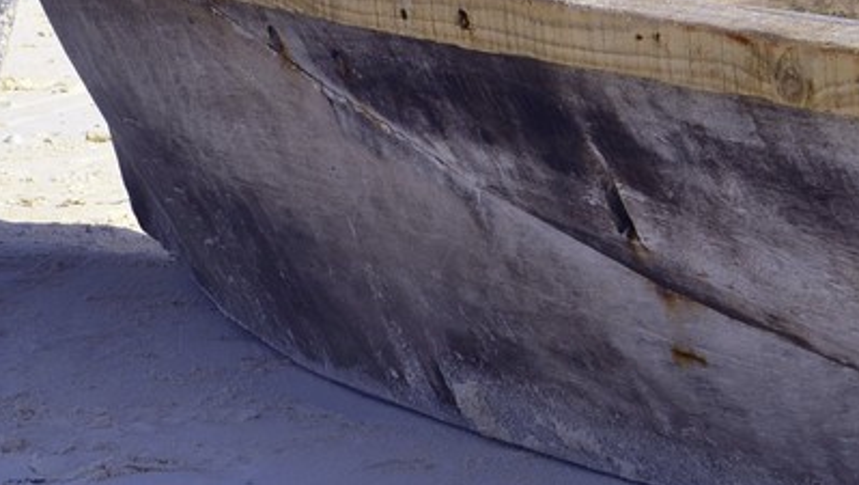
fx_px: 5037
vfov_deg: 5.4
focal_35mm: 221
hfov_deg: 9.7
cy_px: -341
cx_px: 105
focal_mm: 48
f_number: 9
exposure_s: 1/320
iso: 100
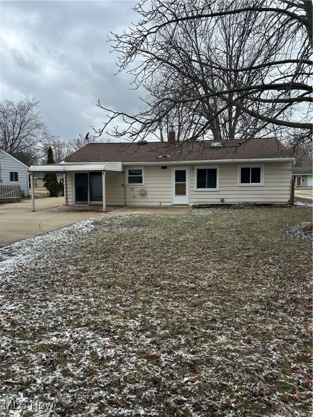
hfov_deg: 53.1
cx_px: 156
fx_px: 313
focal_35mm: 26
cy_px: 208
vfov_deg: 67.3
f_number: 1.5
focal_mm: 5.7
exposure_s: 1/2123
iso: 50
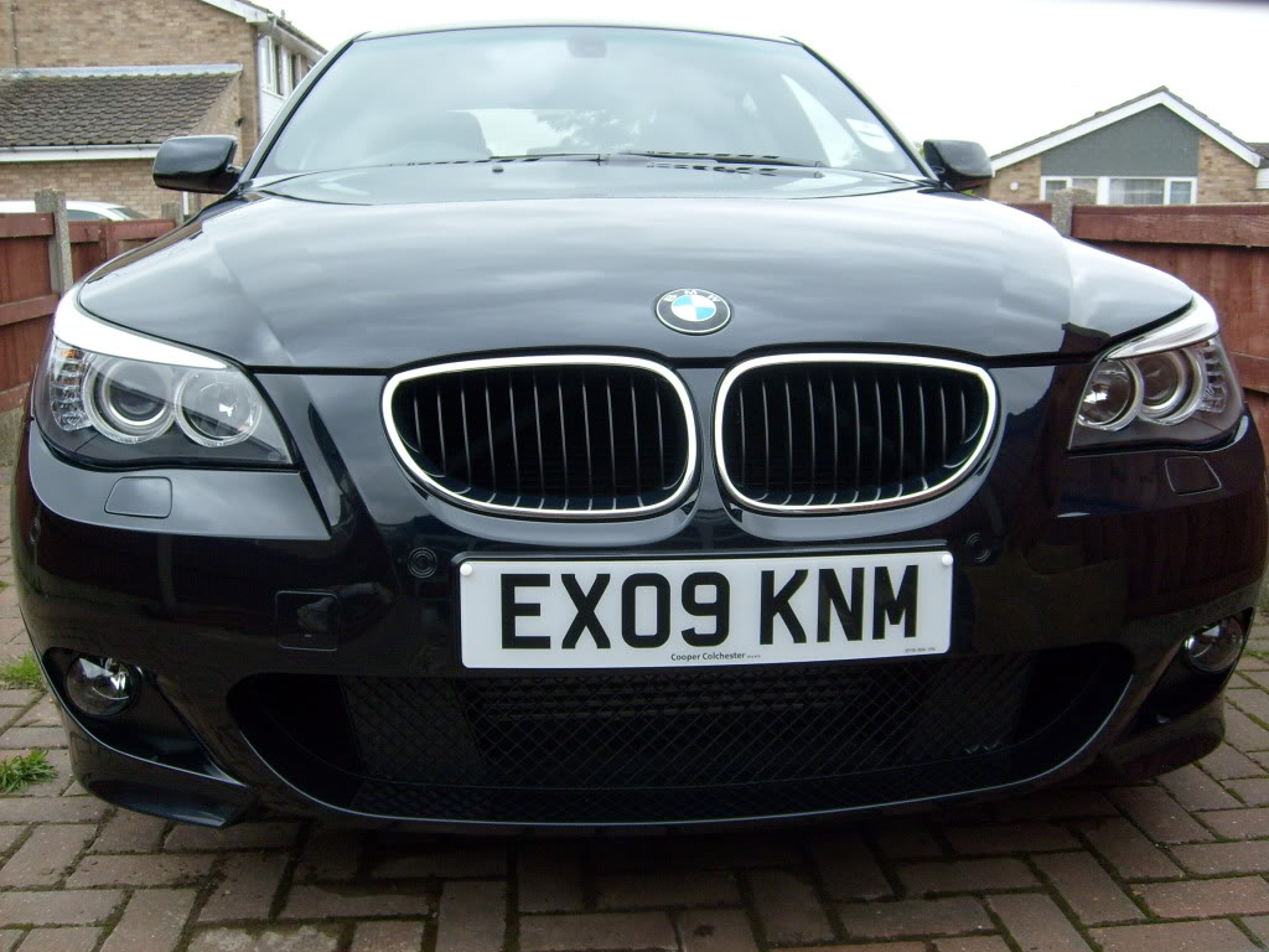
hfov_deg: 52.6
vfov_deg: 40.7
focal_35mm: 35
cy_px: 476
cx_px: 634
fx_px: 1283
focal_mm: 5.8
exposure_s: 1/250
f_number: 2.8
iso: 80
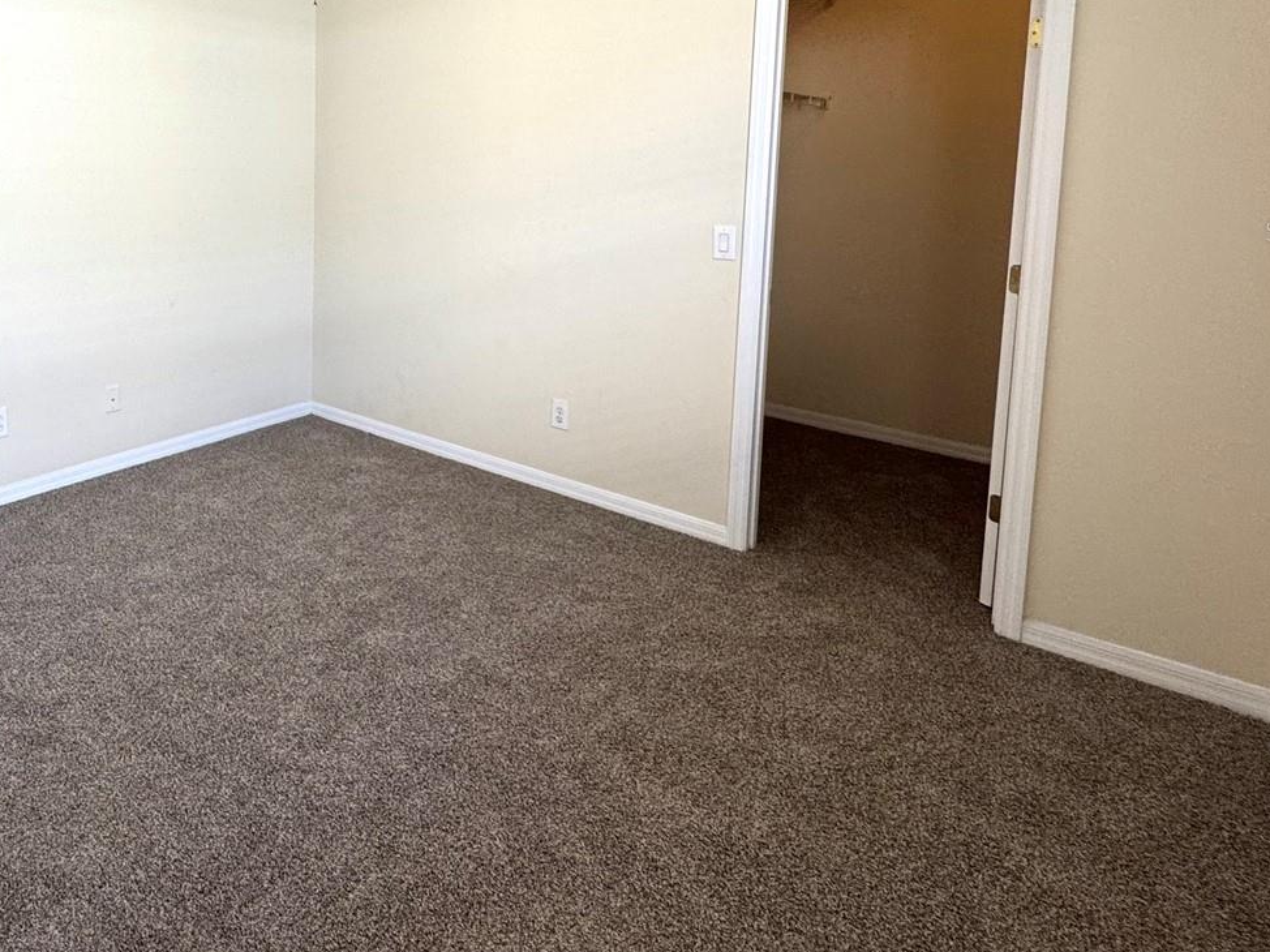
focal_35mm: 23
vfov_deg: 55.8
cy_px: 231
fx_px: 844
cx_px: 346
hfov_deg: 69.9
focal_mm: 2.22
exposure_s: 1/120
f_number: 2.2
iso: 160
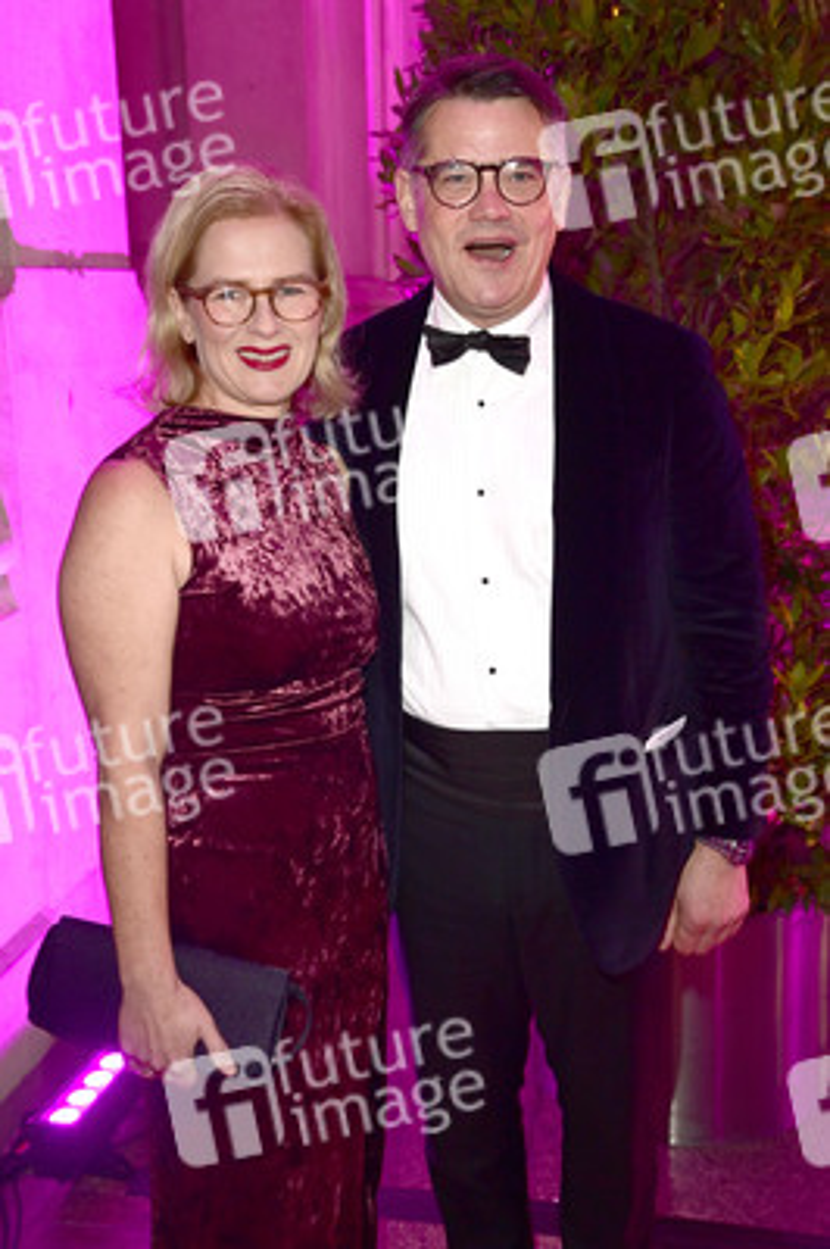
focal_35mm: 38
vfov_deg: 50.7
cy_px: 624
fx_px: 1316
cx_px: 415
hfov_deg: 35.0
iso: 2000
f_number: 5.6
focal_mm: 38
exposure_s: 1/80
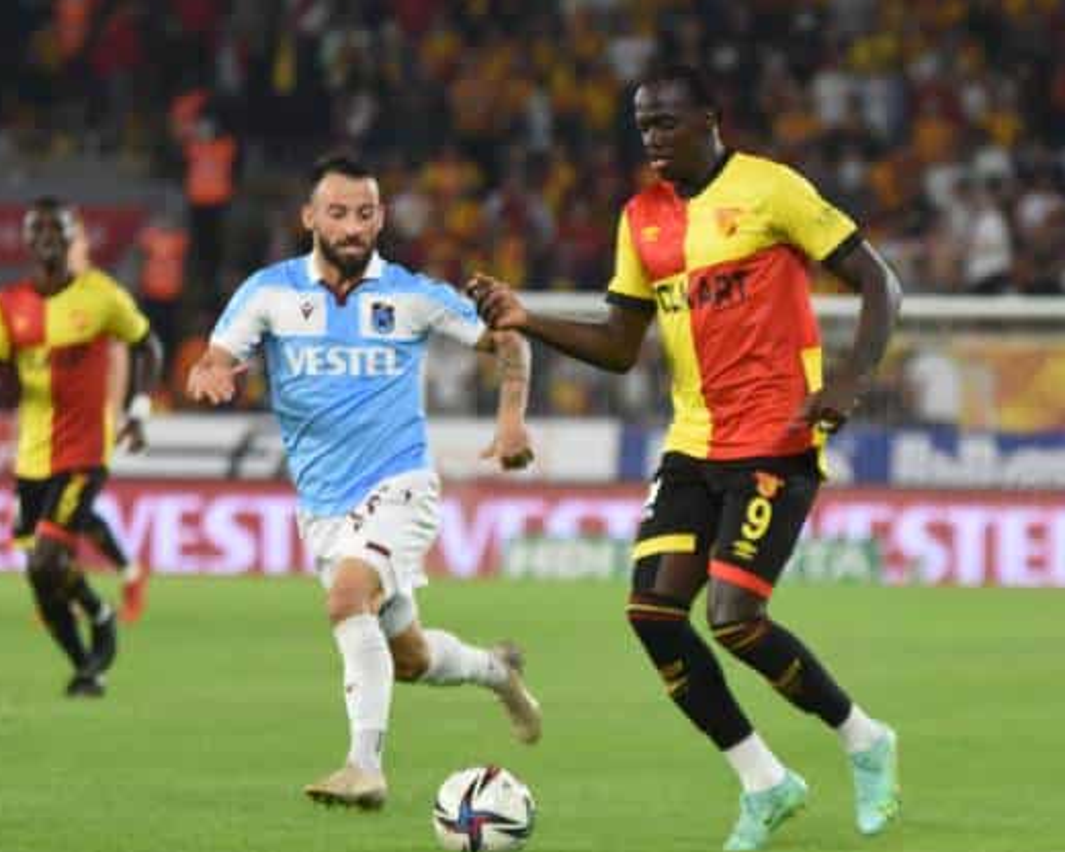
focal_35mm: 416
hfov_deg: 4.7
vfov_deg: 3.7
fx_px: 13112
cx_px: 707
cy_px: 468
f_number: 2.8
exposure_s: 1/800
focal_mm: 150
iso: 800
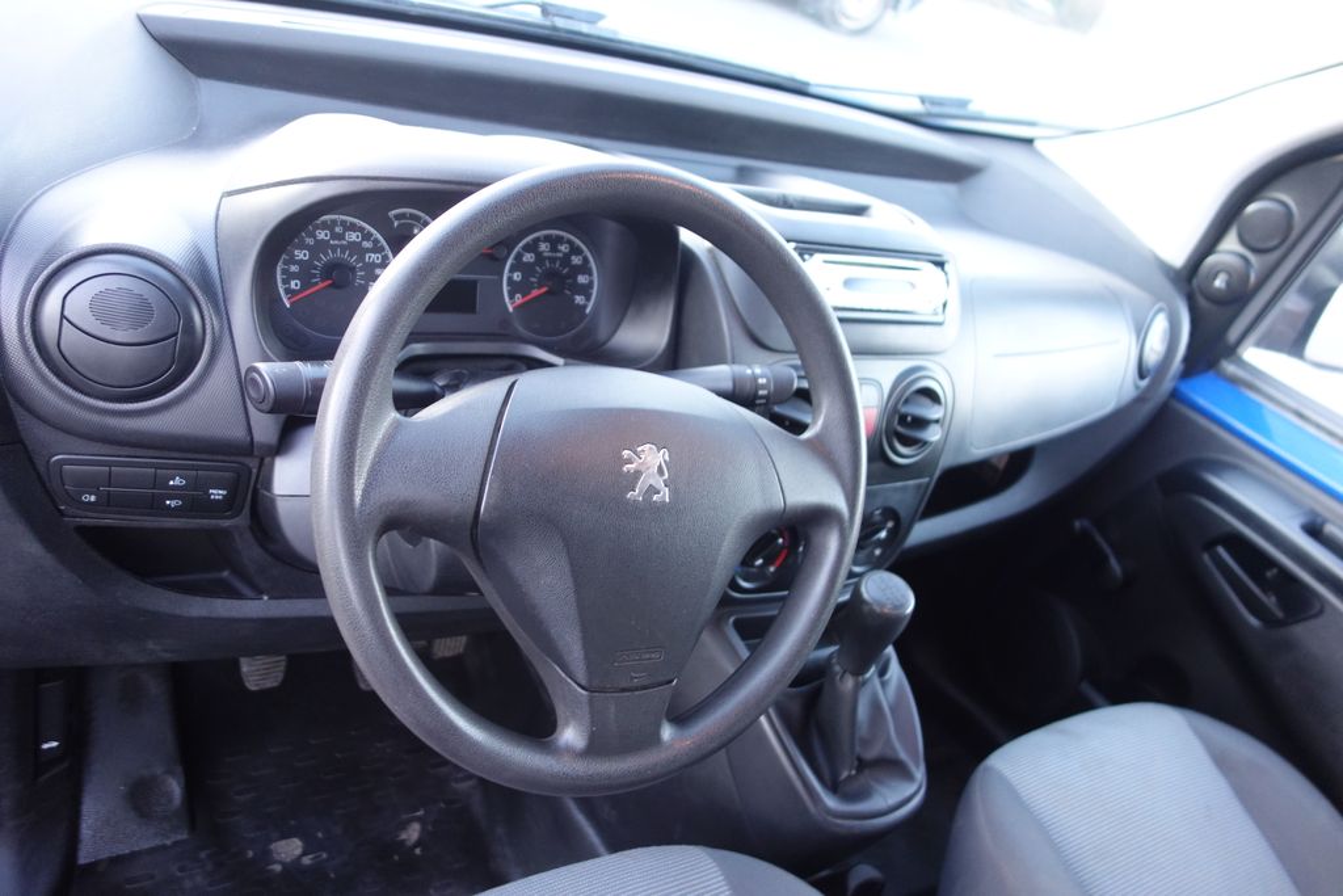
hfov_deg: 65.5
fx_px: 1045
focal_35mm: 28
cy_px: 448
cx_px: 672
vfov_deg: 46.4
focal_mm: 10.4
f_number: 1.8
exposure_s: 1/30
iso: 500
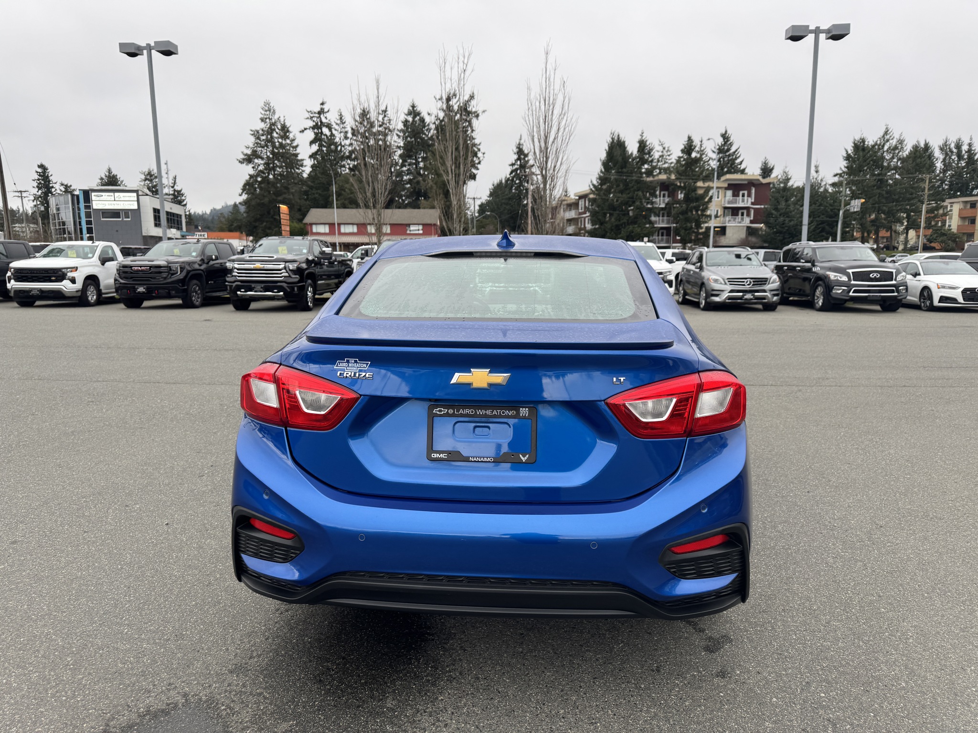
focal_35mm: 24
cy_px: 366
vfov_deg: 56.8
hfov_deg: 71.6
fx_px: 678
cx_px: 489
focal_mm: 6.76
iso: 50
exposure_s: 1/126
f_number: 1.78
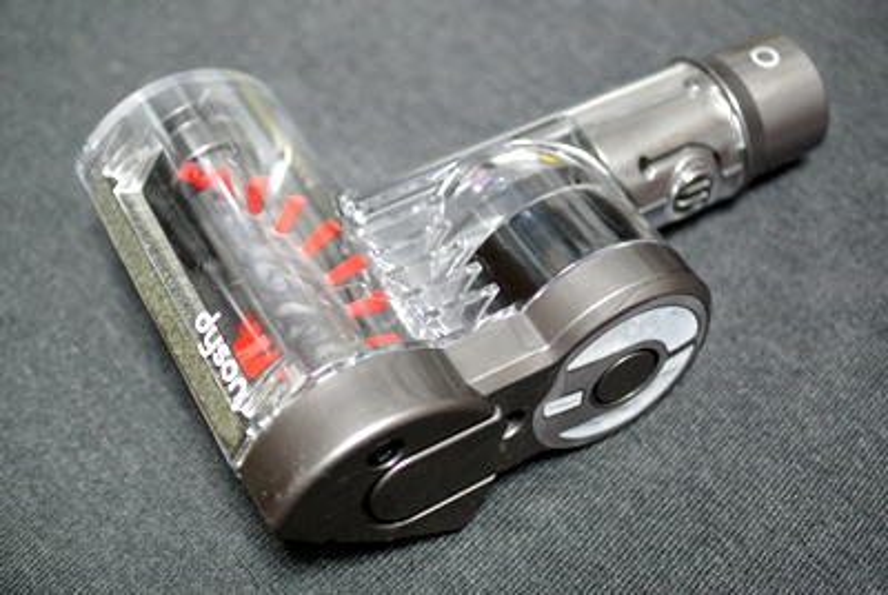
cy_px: 298
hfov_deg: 40.3
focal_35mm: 49
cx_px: 444
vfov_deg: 27.6
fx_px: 1210
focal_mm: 18.5
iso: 1600
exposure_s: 1/125
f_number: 2
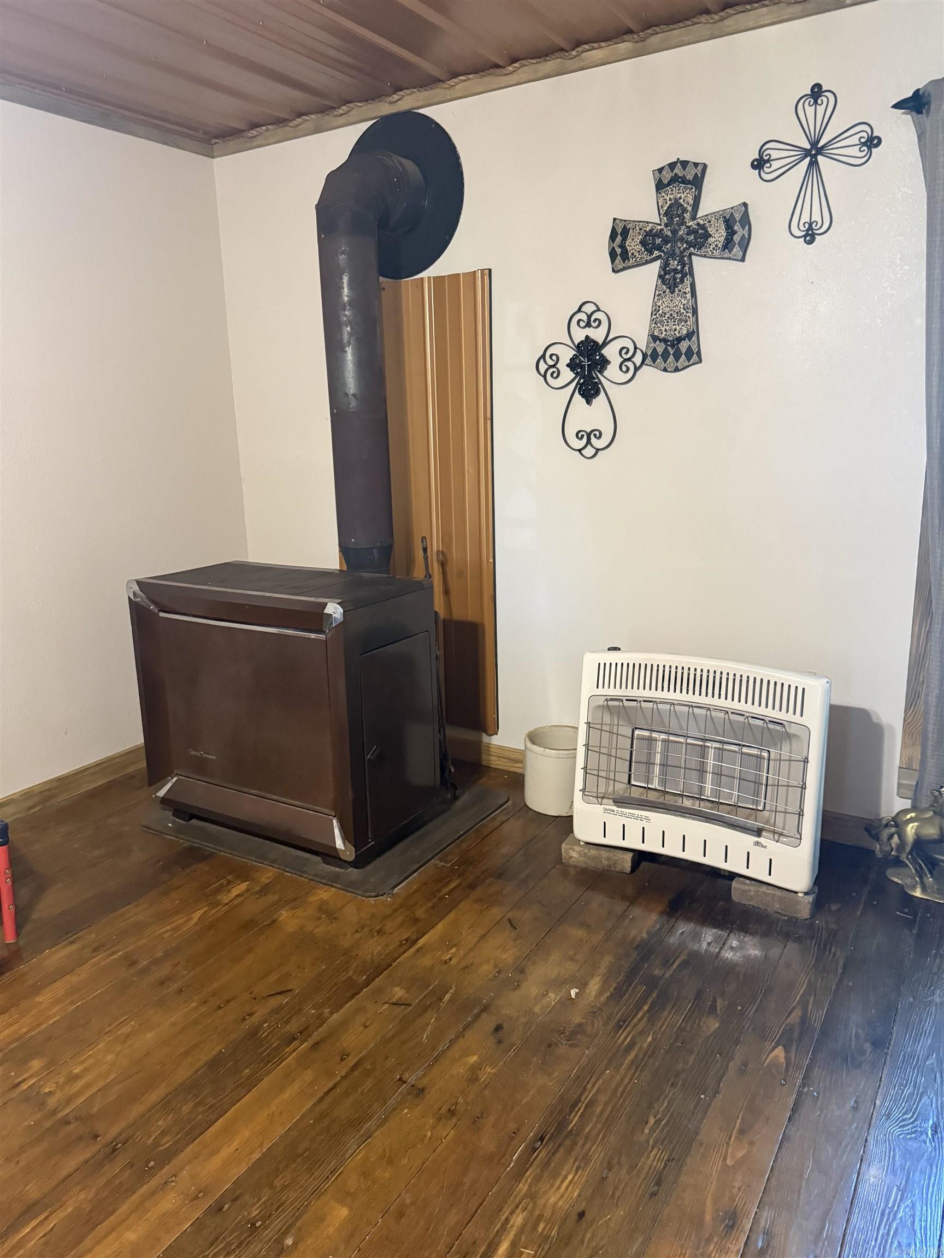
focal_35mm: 24
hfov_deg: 56.8
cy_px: 629
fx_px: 873
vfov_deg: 71.6
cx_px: 472
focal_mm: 6.76
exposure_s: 1/60
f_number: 1.78
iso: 800
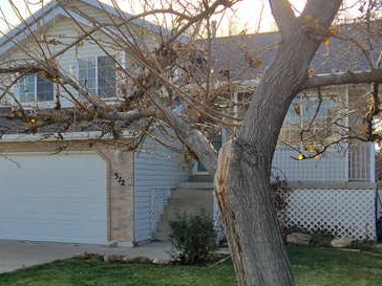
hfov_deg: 36.9
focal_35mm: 51
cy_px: 194
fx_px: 563
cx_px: 113
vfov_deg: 28.4
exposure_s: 1/1364
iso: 32
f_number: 2.2
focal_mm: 4.15
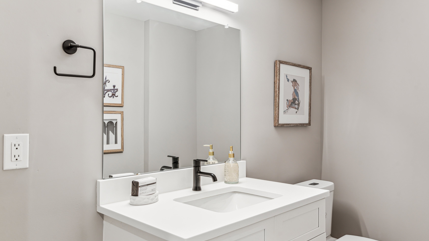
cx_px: 217
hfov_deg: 67.9
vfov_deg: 41.5
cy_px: 118
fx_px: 319
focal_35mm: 28
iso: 250
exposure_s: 1/2.5
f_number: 8
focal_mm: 26
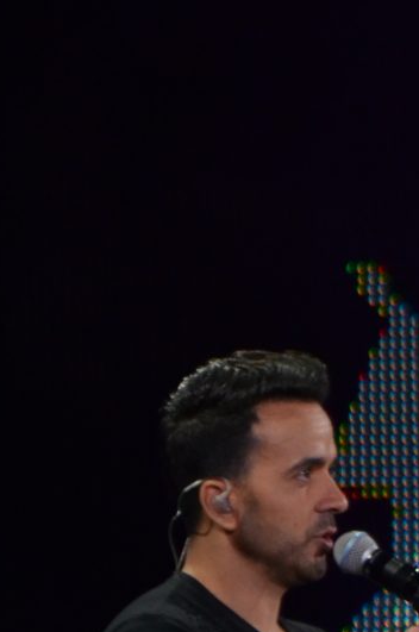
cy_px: 990
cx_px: 299
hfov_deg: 1.2
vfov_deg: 1.8
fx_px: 20260
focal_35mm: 1156
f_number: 5.6
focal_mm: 200
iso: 800
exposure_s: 1/125
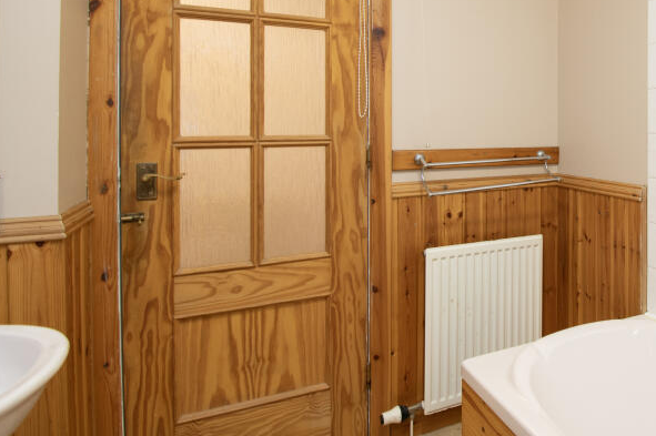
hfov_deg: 63.2
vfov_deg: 48.5
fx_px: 473
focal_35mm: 26
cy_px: 140
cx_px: 529
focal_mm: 10
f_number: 8
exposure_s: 1/6
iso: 320
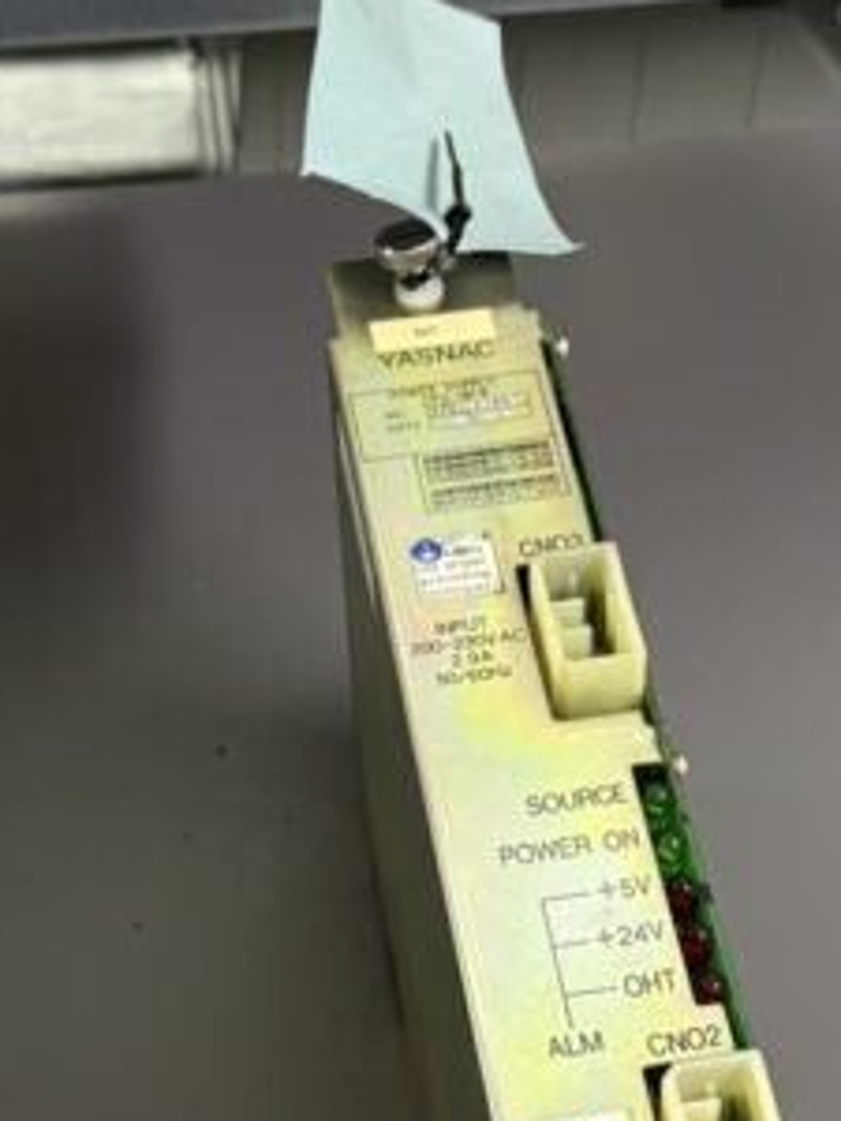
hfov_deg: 18.0
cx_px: 452
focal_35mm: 82
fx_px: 2656
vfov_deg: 23.7
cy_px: 803
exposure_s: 1/50
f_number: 1.78
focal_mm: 6.76
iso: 500
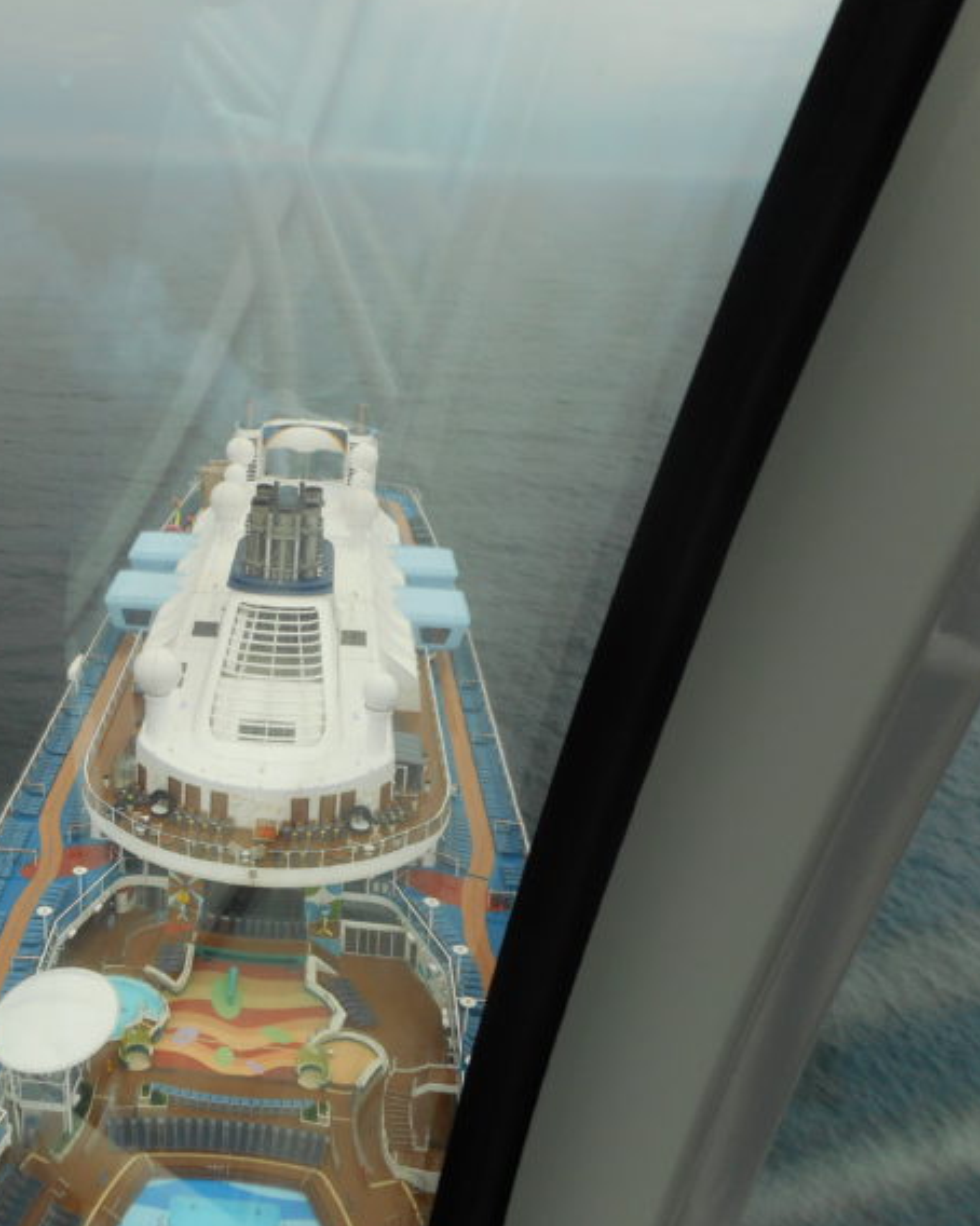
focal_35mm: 33
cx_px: 212
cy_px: 611
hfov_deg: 42.7
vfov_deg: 54.2
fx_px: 1197
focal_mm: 4.5
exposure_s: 1/160
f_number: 3.7
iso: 80
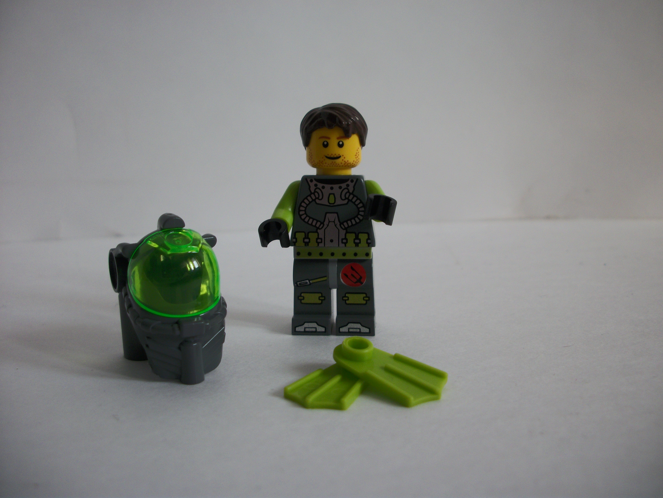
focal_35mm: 35
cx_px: 332
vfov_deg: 40.7
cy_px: 249
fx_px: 670
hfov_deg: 52.6
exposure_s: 1/80
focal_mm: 6.3
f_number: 3.1
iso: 80
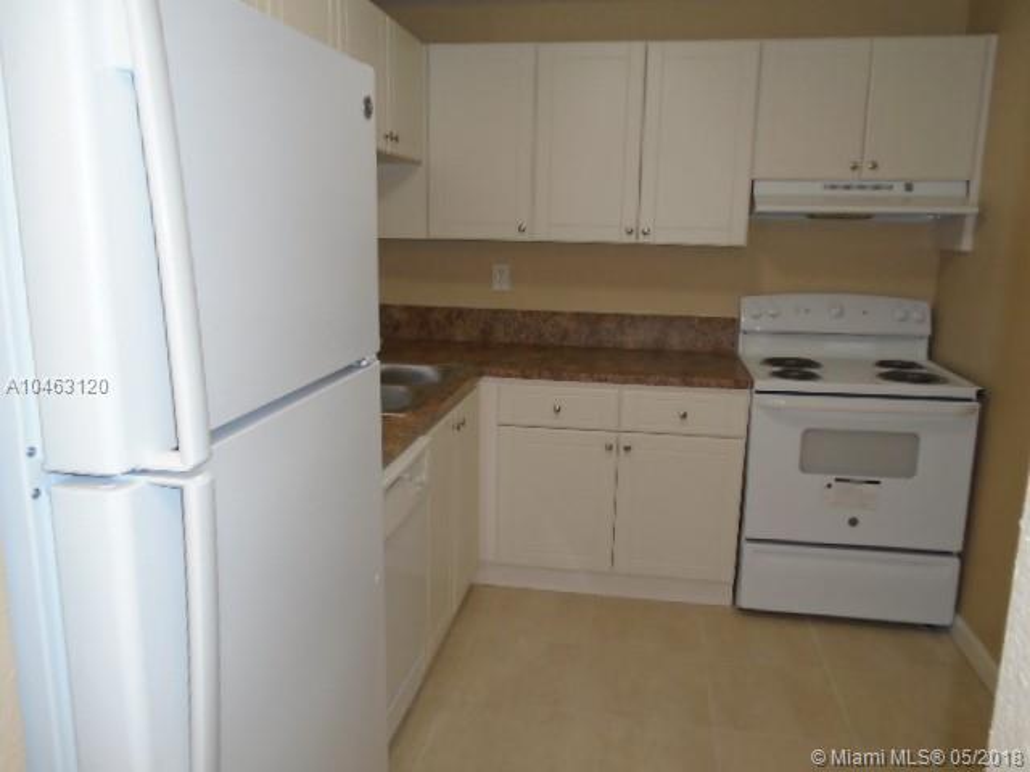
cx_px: 515
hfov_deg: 67.3
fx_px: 774
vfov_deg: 53.1
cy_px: 386
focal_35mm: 26
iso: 200
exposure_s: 1/30
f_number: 3.2
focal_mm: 4.6
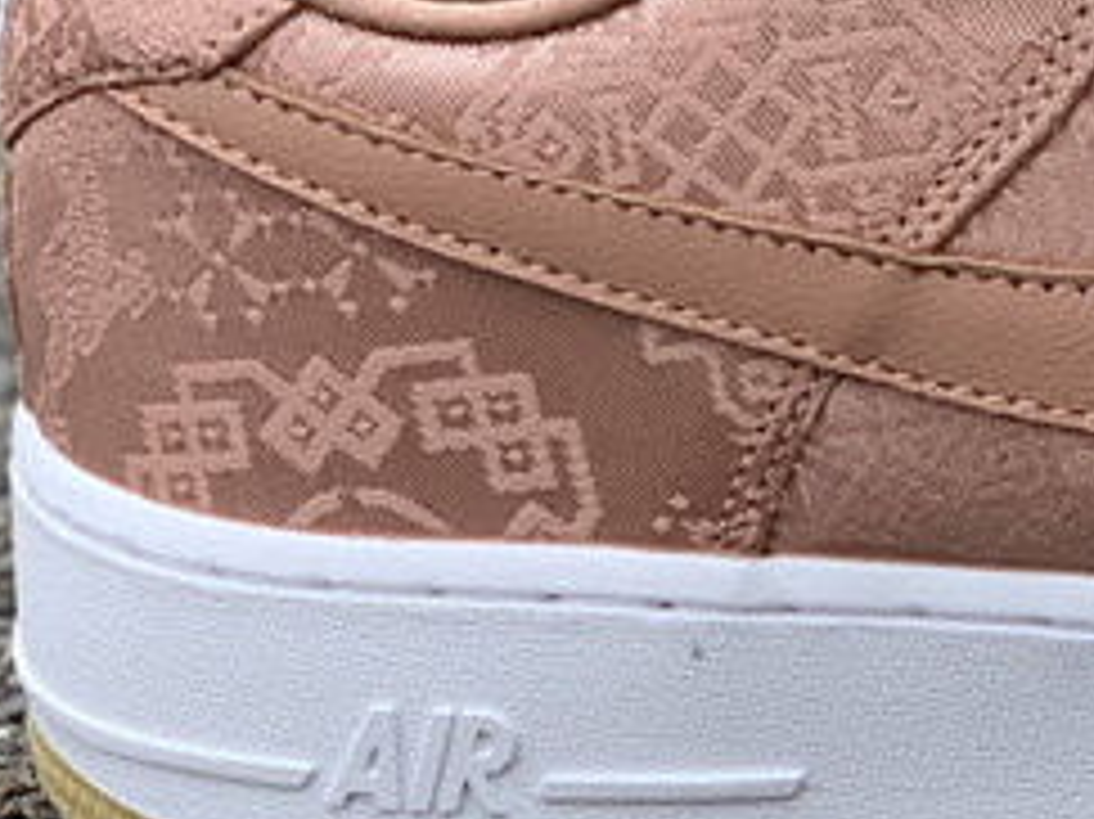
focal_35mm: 171
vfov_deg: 8.6
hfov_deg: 11.3
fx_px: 5402
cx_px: 1441
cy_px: 14
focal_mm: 6
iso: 25
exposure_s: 1/122
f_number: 2.4
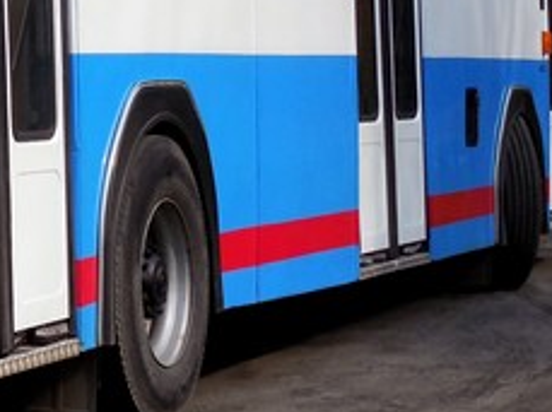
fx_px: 2675
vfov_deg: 8.7
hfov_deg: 11.4
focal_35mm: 168
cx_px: -239
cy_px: -75
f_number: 4
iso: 125
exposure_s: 1/640
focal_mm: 8.7
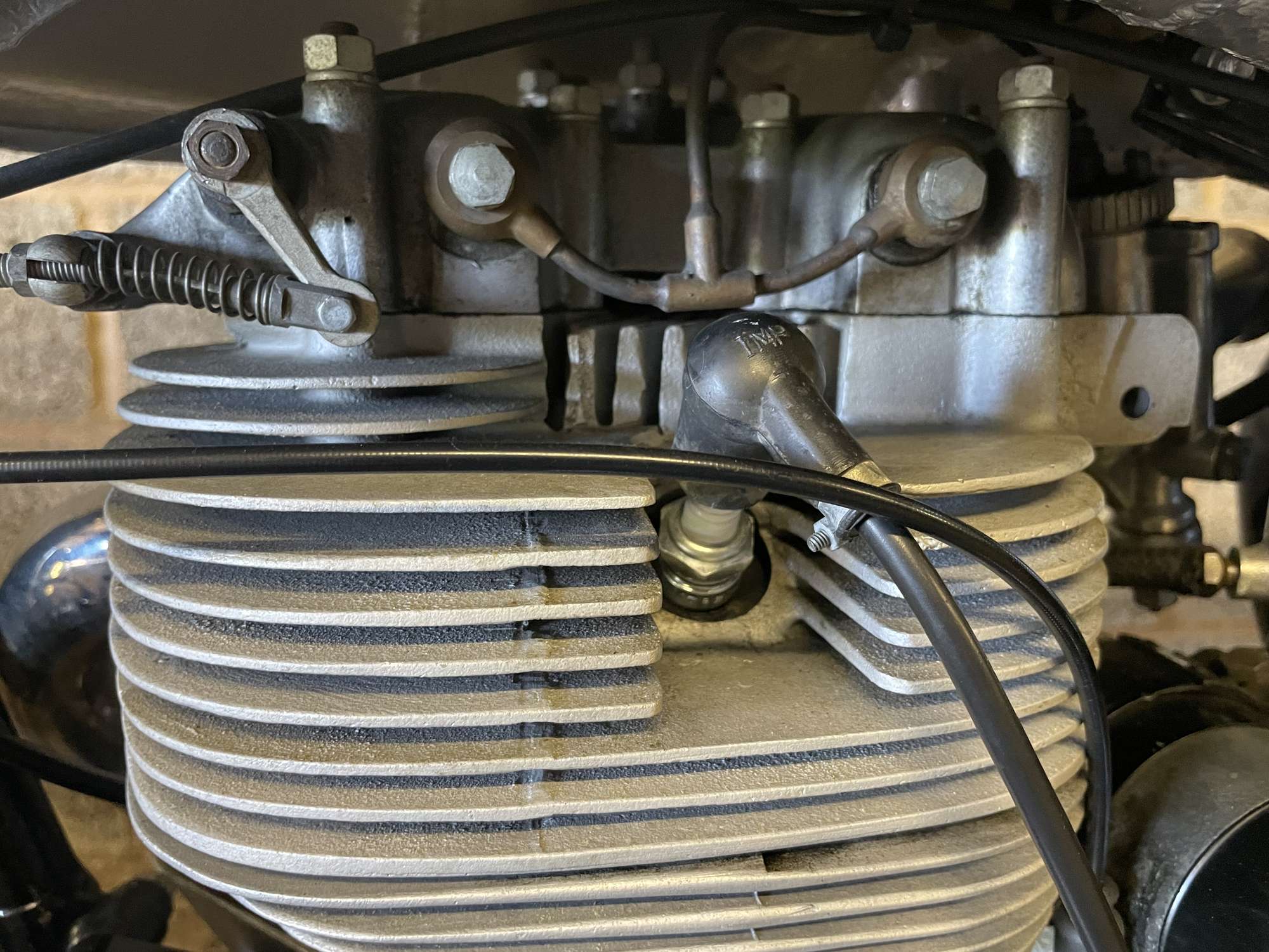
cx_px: 634
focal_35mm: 26
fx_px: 953
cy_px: 476
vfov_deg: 53.1
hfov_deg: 67.3
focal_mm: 4.2
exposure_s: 1/50
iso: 400
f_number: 1.6
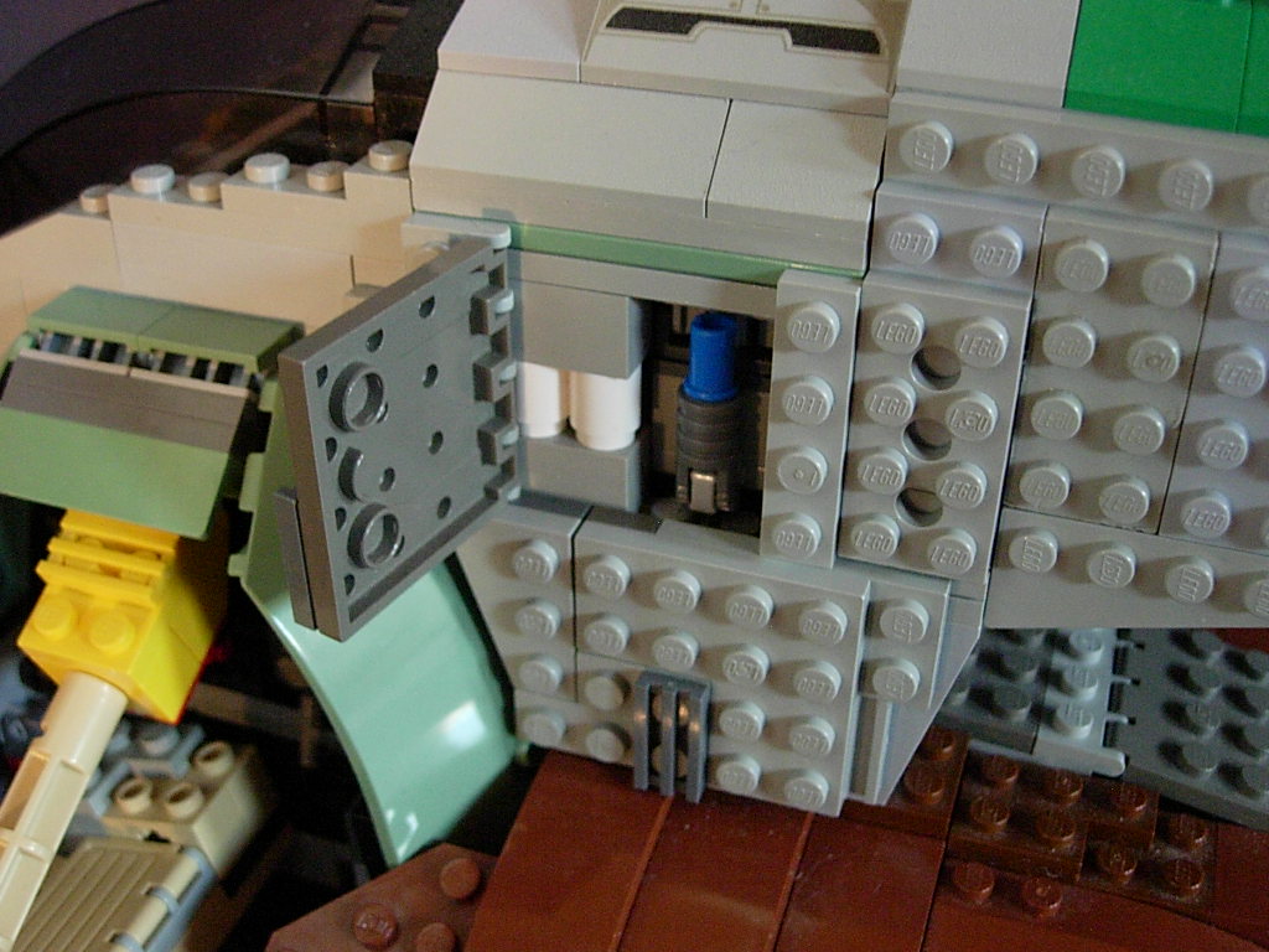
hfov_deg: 45.8
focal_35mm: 41
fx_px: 1503
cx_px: 634
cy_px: 476
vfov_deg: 35.1
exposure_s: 1/23.9
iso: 400
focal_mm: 8.5
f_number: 2.9
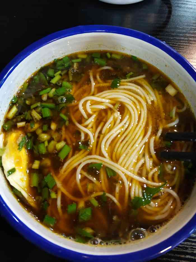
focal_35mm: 27
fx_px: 204
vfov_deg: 65.4
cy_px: 131
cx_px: 98
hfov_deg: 51.3
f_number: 1.8
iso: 601
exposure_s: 1/17
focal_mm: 3.82
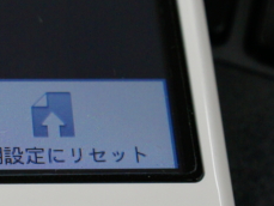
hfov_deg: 15.5
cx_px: -83
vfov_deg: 12.3
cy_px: 96
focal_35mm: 121
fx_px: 958
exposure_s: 1/50
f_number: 8
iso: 800
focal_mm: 30
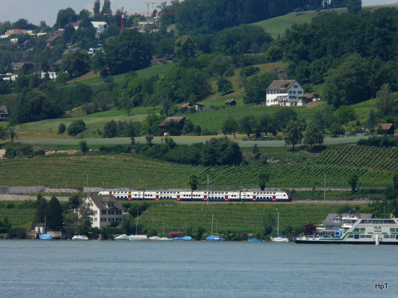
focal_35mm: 504
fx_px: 5795
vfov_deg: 3.0
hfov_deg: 3.9
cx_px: 199
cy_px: 149
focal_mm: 82.8
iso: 100
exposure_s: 1/400
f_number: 7.1
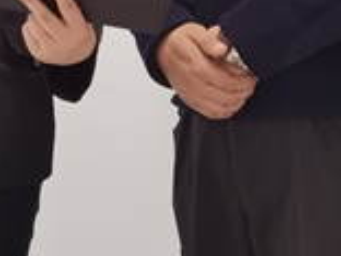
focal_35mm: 104
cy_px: -57
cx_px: 72
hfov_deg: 18.7
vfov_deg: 13.8
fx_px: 1024
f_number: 1.9
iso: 64
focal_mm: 6.71
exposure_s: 1/100
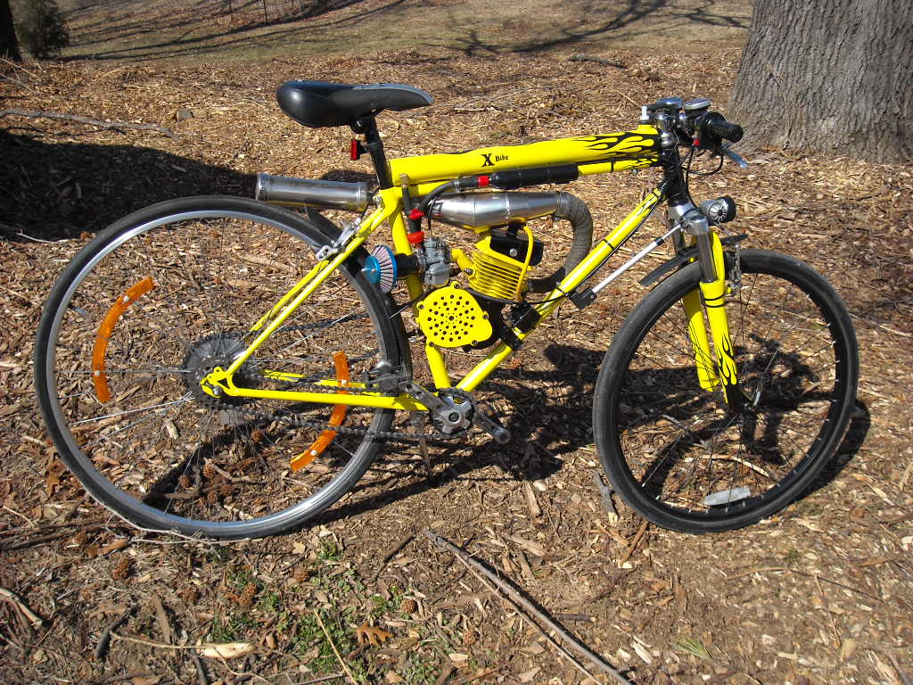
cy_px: 342
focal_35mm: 35
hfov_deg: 52.6
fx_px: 923
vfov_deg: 40.7
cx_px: 456
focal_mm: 5.7
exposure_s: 1/284
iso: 64
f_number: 5.6
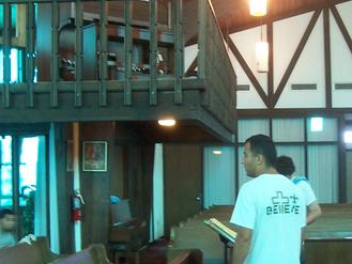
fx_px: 712
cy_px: 162
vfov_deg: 21.0
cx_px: 247
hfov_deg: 27.5
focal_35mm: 70
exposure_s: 1/8
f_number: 3
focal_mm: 6
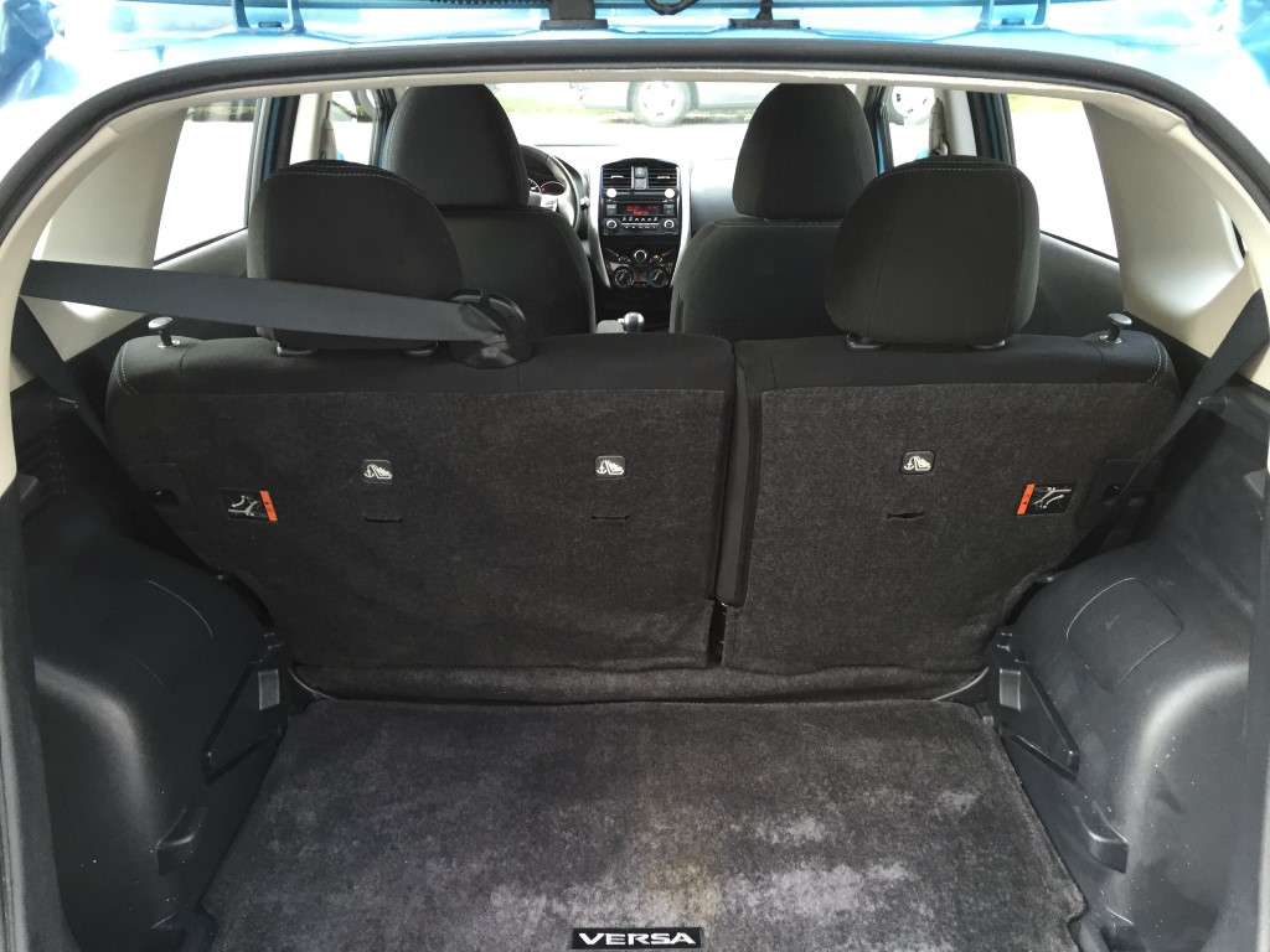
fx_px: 1064
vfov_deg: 48.2
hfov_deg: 61.7
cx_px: 635
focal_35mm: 29
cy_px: 476
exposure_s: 1/30
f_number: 2.2
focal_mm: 4.15
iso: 40
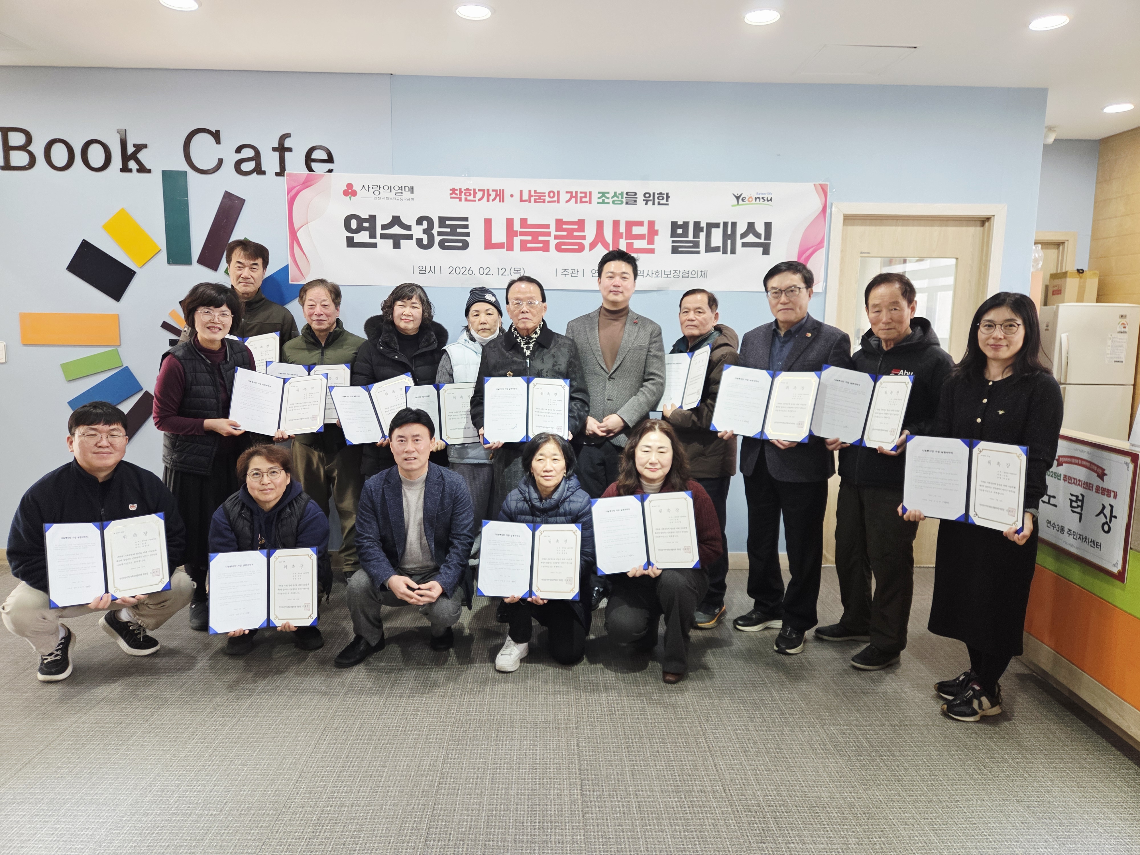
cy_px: 428
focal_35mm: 23
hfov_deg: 73.9
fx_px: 757
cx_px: 570
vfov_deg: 58.9
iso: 250
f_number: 1.8
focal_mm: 5.4
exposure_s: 1/120
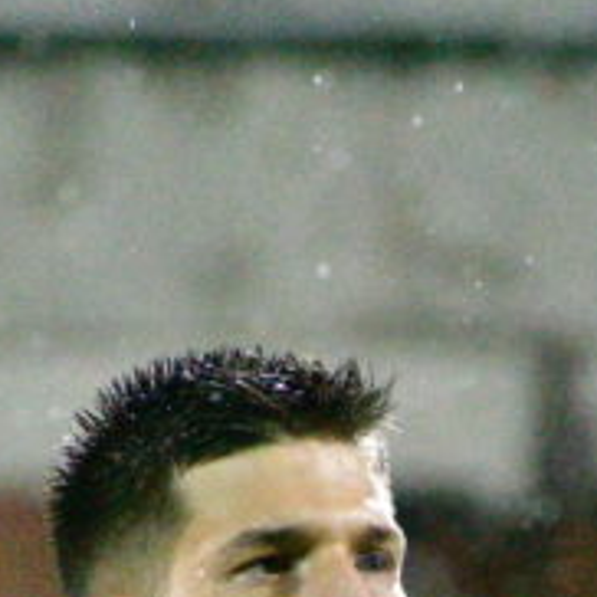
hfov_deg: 1.4
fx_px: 25210
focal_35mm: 1292
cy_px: 864
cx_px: 331
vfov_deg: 1.4
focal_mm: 230
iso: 32000
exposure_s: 1/1600
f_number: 5.6
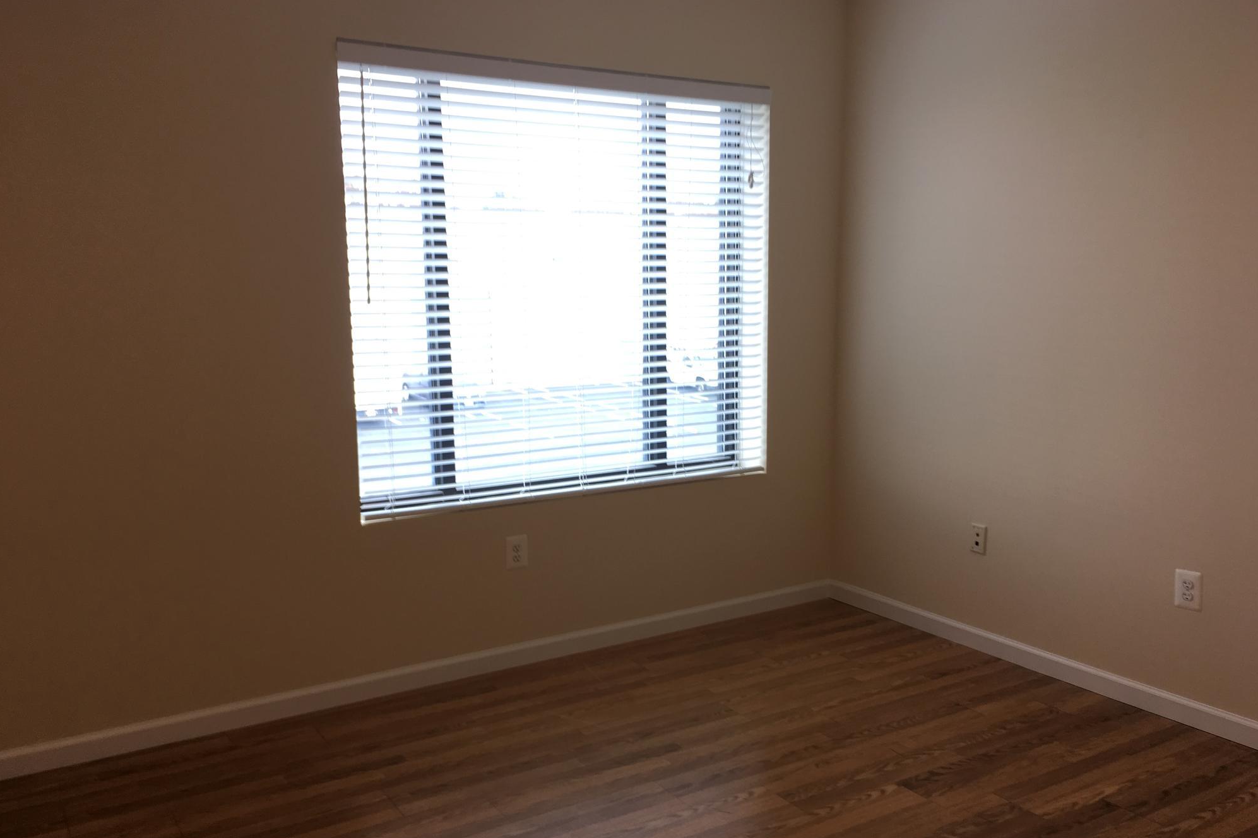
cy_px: 459
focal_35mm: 31
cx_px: 644
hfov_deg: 60.3
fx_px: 1083
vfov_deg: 42.3
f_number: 2.2
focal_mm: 4.15
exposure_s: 1/40
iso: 25
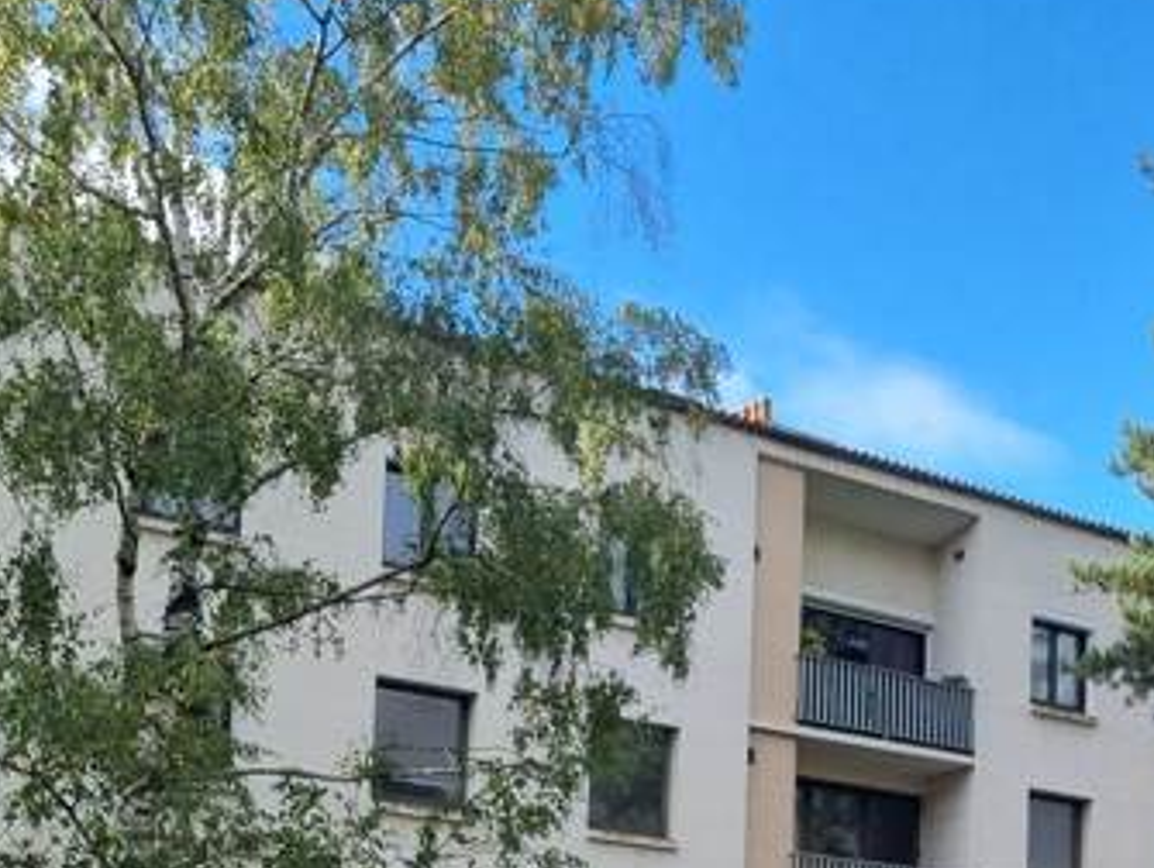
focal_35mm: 62
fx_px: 2069
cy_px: 982
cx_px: 1130
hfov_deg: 29.3
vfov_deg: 22.2
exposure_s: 1/848
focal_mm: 5.4
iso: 50
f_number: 1.8
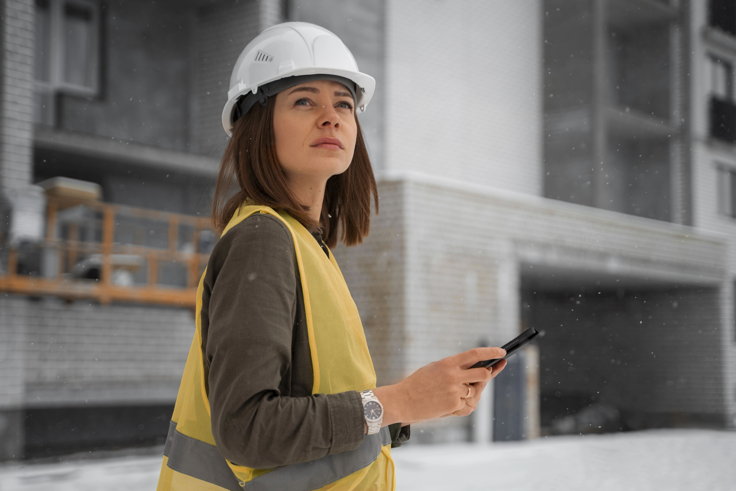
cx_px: 368
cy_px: 246
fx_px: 1165
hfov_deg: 35.1
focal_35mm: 57
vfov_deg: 23.8
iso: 400
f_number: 2.8
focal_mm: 57
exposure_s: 1/2000
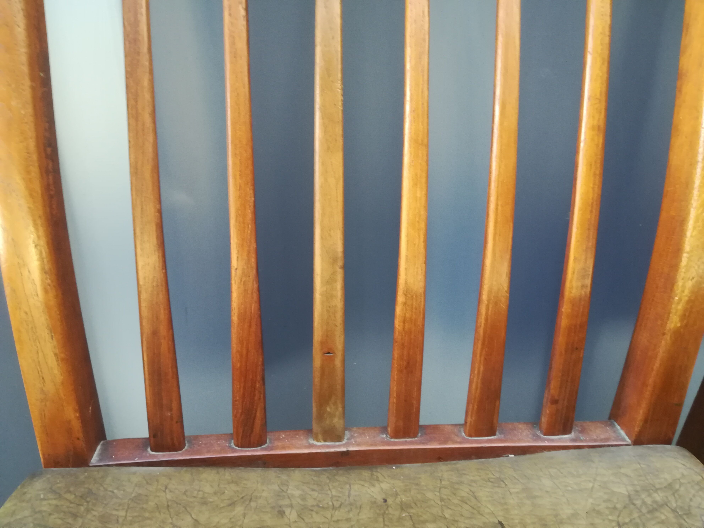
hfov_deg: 67.3
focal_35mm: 26
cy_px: 264
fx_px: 529
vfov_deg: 53.1
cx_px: 352
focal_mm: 3.83
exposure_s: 1/25
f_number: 2.2
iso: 320
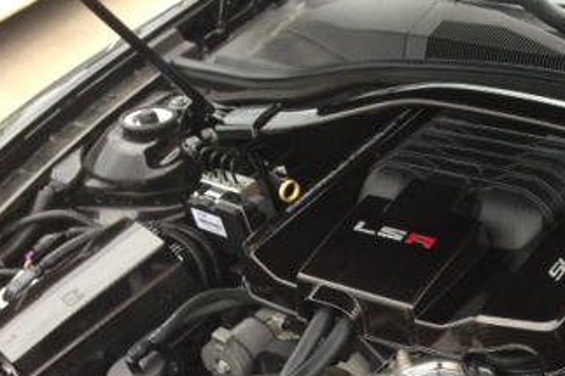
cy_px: 331
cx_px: 485
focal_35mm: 68
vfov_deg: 19.7
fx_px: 1067
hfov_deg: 28.7
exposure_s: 1/120
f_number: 2.4
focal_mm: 4.13
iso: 80
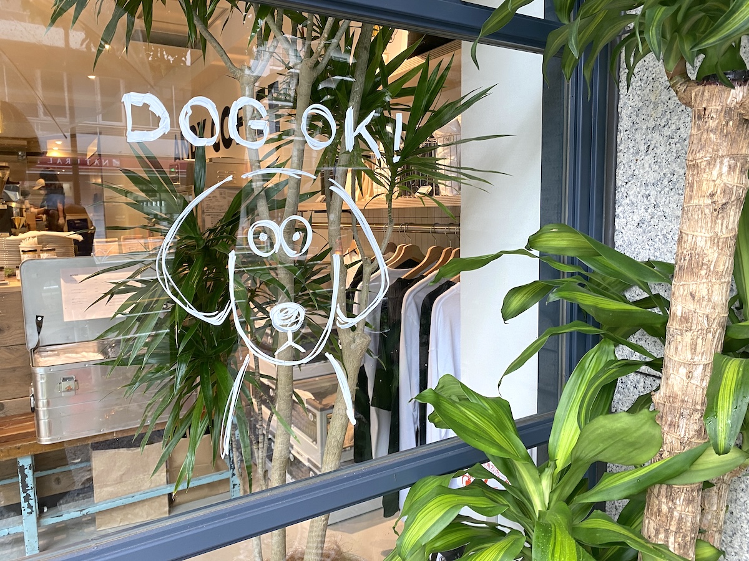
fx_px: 563
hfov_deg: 67.3
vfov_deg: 53.1
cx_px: 374
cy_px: 280
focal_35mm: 26
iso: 80
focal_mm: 4.25
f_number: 1.8
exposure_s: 1/50
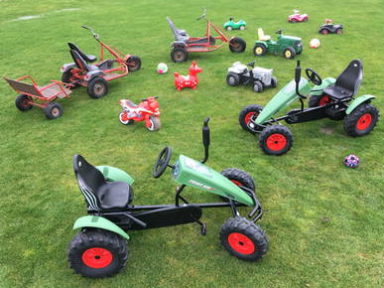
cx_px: 191
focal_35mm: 30
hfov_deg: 60.0
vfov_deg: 46.8
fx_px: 333
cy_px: 146
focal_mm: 4.15
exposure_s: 1/100
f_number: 2.2
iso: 40
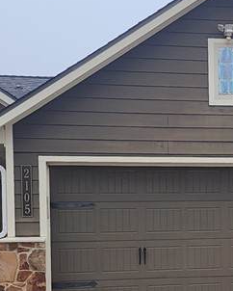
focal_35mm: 76
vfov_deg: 24.7
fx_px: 654
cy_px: 232
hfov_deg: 19.8
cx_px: 216
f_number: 1.8
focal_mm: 6.4
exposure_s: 1/180
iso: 80
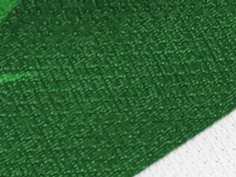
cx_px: 648
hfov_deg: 10.1
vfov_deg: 8.3
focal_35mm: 157
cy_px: -309
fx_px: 1070
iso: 365
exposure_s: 1/50
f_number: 2.2
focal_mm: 2.59
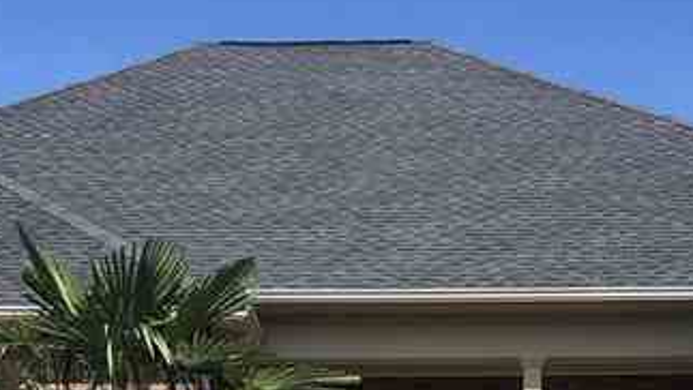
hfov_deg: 17.7
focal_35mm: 121
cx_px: 294
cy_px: 619
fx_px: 2224
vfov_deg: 9.7
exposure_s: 1/1736
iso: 20
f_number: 1.8
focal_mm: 3.99
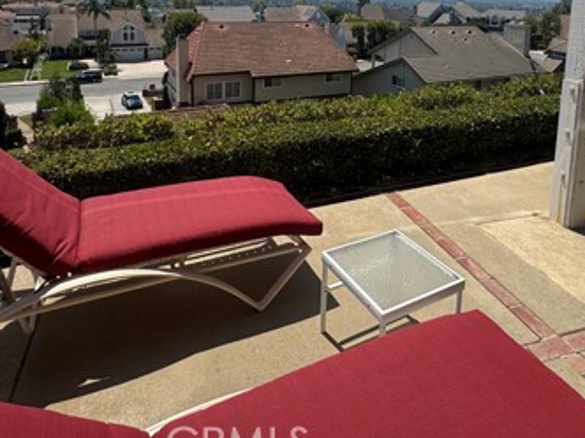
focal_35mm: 27
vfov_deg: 46.5
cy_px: 46
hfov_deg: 65.3
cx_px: 301
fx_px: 456
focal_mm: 2.22
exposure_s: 1/2674
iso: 50
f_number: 2.2
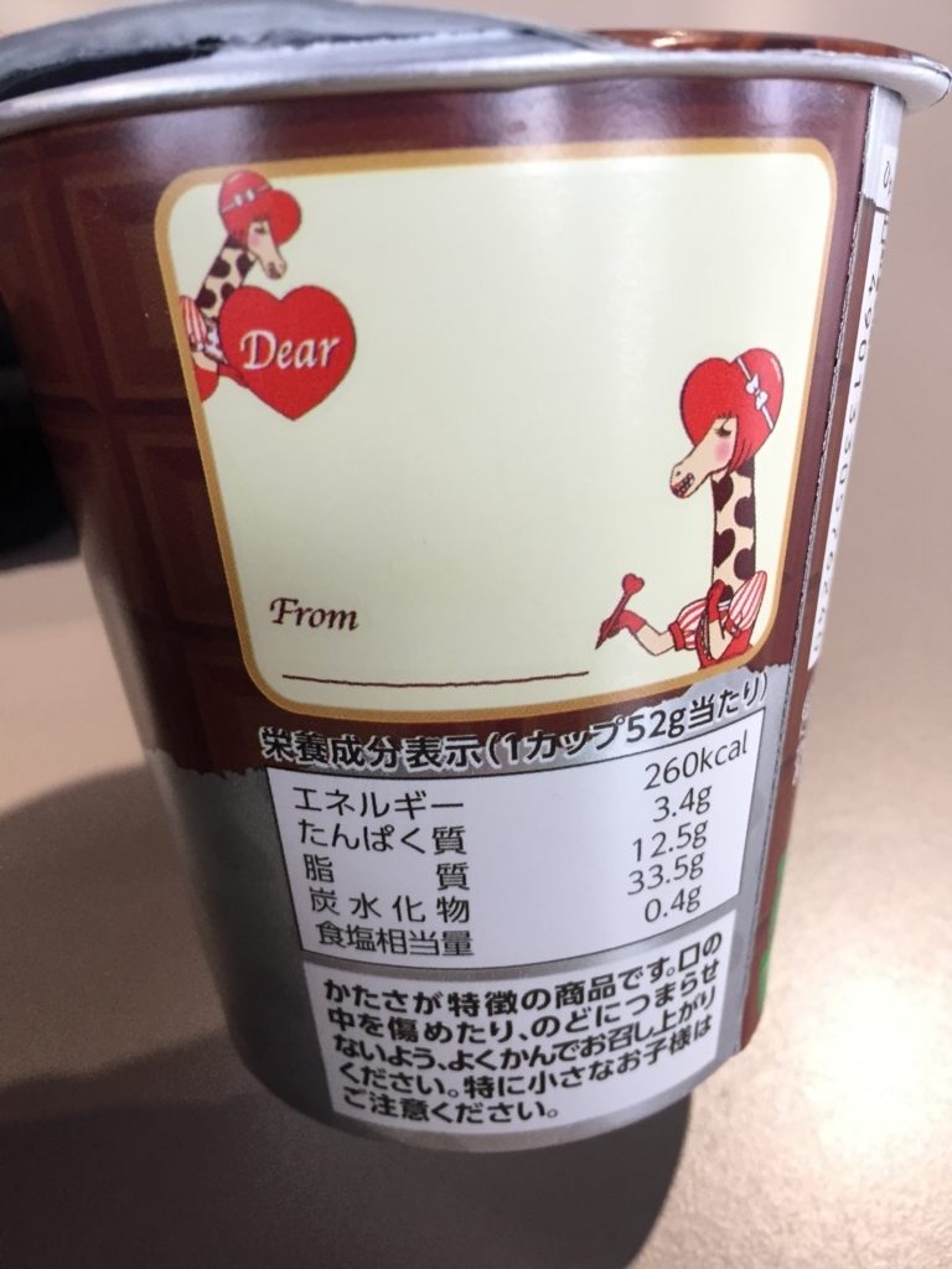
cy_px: 634
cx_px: 476
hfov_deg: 48.2
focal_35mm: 29
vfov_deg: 61.7
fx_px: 1063
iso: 50
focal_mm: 4.15
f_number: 2.2
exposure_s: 1/30
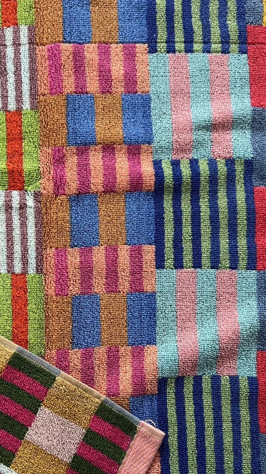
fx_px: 527
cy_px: 294
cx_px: 59
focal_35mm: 42
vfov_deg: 47.9
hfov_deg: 27.9
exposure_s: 1/66
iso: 125
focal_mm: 5.7
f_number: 1.5
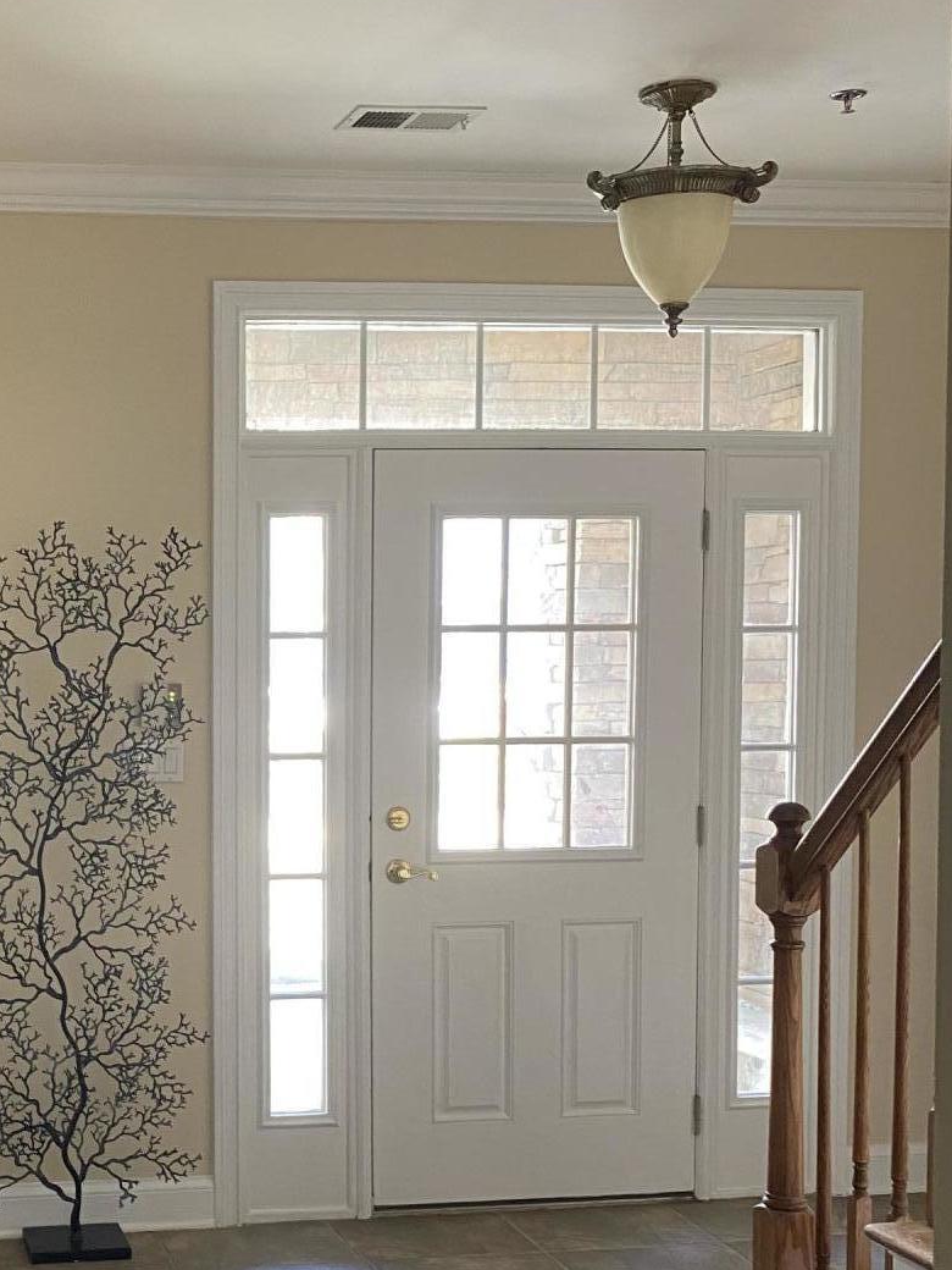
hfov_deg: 28.0
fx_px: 1833
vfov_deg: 38.0
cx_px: 93
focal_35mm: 50
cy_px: 794
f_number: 1.8
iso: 250
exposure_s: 1/60
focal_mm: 4.25
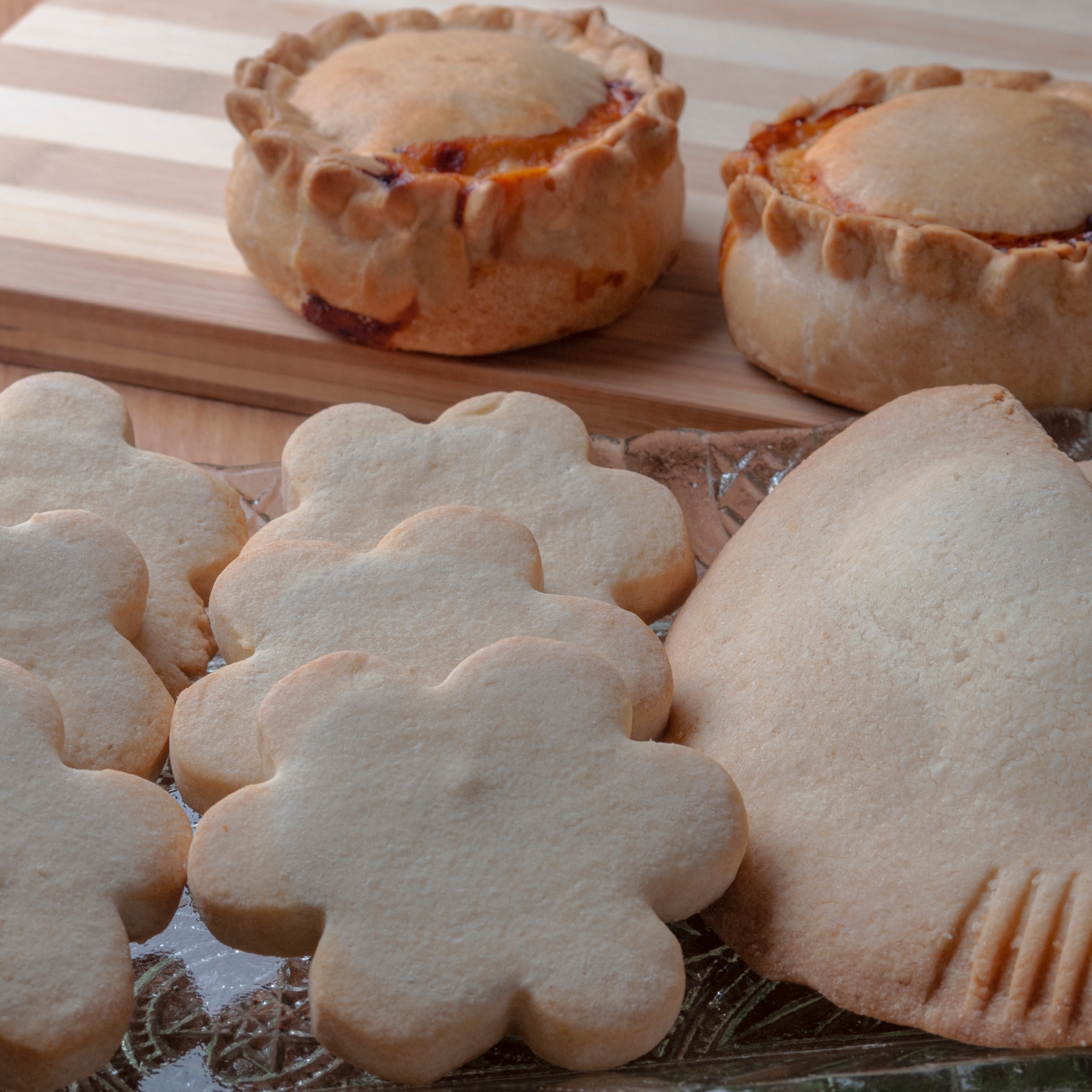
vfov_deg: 17.4
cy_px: 546
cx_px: 621
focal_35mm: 100
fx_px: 3569
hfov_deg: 17.4
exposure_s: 1/250
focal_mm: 52
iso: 200
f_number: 11
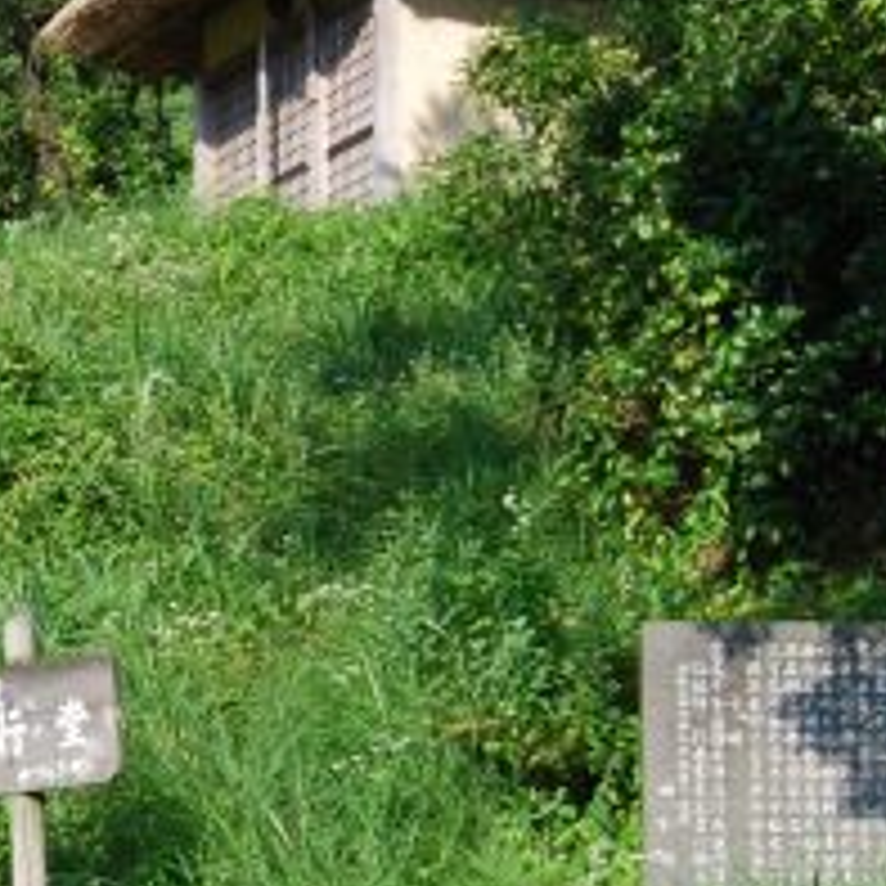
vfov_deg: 11.9
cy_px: 659
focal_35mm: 146
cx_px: -490
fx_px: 4228
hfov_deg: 11.4
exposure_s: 1/160
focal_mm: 22
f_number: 6.3
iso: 100
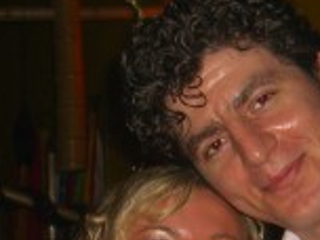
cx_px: 217
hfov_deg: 13.1
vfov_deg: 9.7
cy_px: 333
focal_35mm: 150
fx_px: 1387
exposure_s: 1/60
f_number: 2.8
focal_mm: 7.9
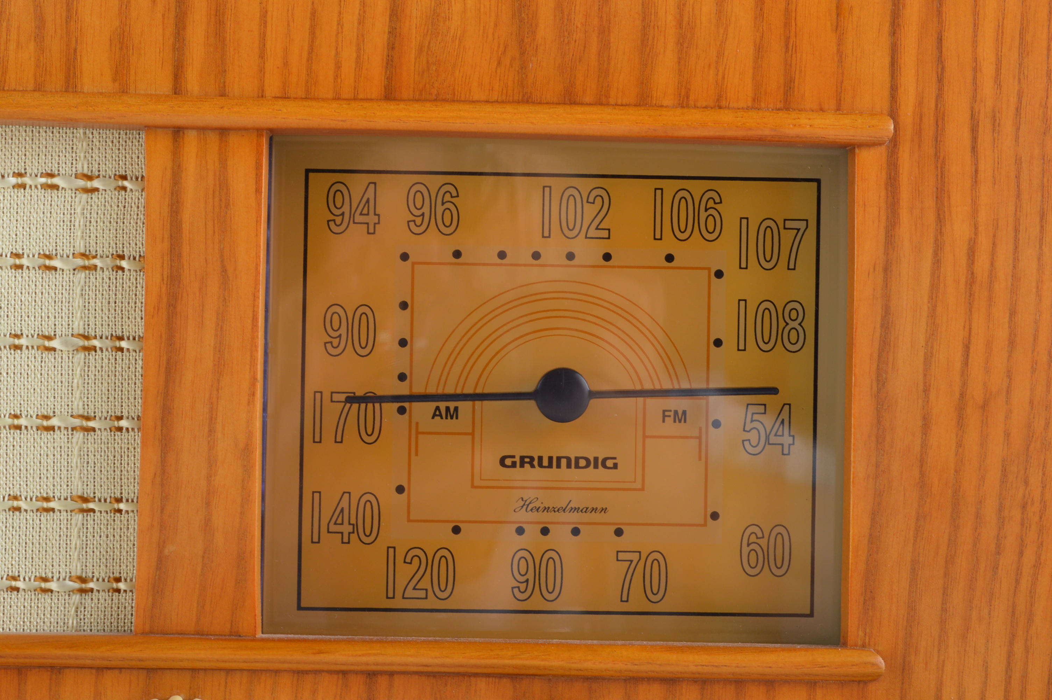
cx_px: 526
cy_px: 350
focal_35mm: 82
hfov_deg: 24.6
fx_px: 2409
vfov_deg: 16.5
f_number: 13
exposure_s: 1/125
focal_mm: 55
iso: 200
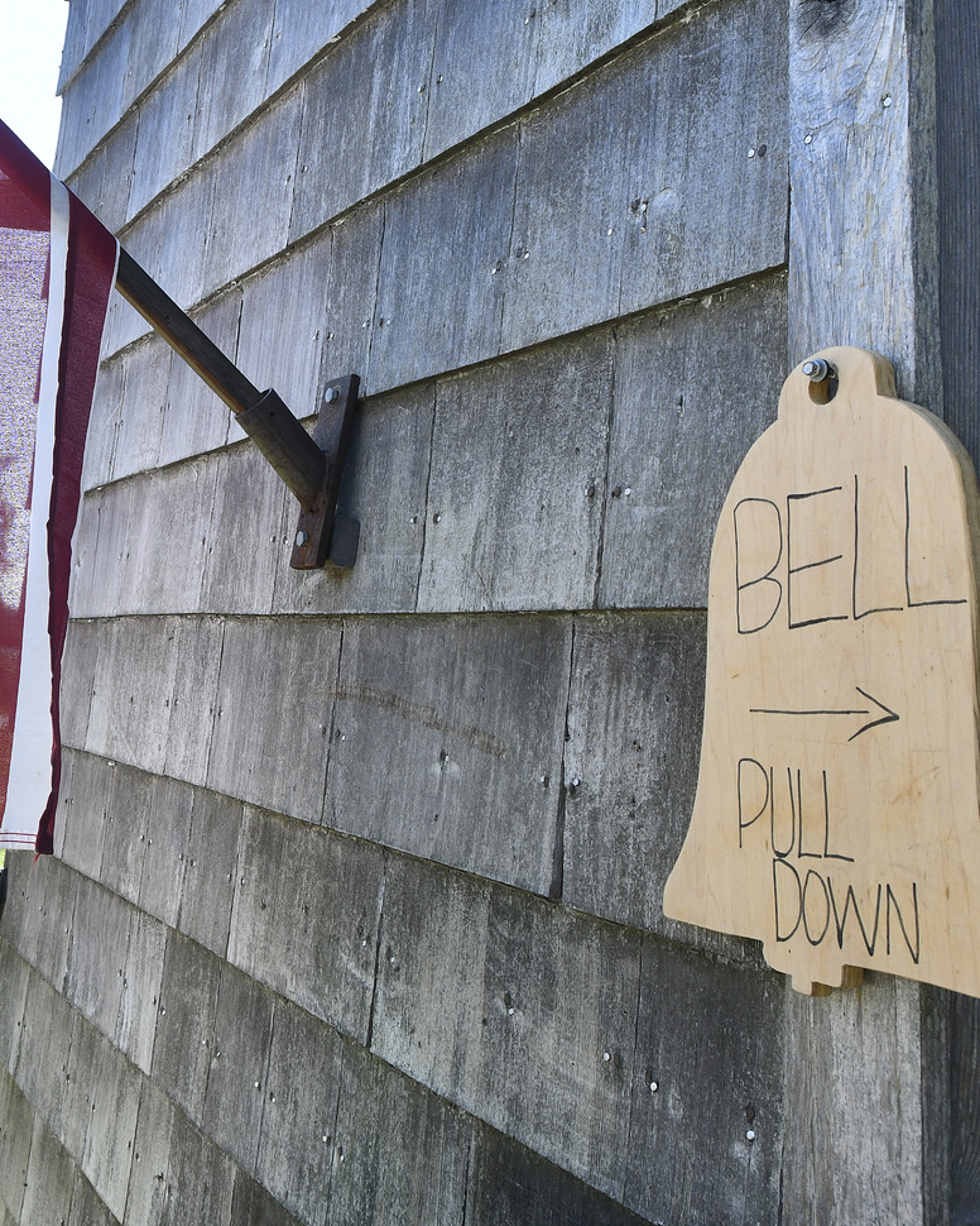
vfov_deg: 48.7
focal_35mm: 37
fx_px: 1341
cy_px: 482
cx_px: 86
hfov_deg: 37.3
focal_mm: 17
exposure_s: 1/400
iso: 640
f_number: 10
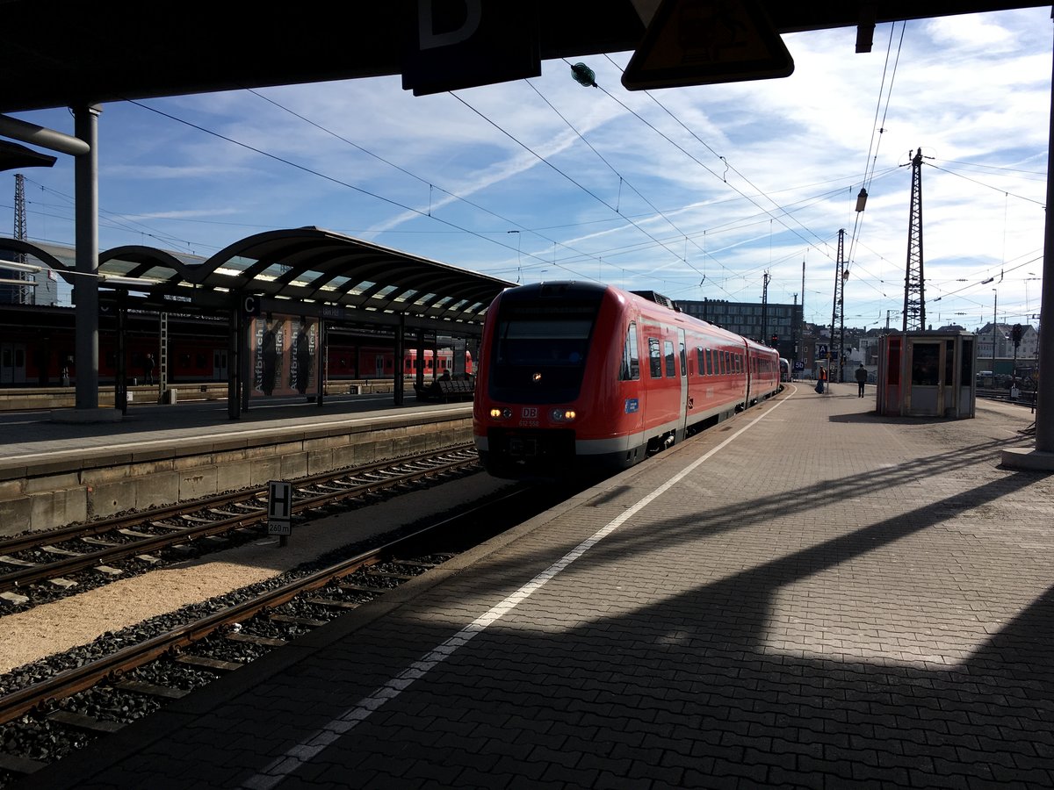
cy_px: 395
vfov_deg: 48.2
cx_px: 527
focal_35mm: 29
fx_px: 883
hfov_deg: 61.7
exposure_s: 1/2404
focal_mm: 4.15
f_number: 2.2
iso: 25
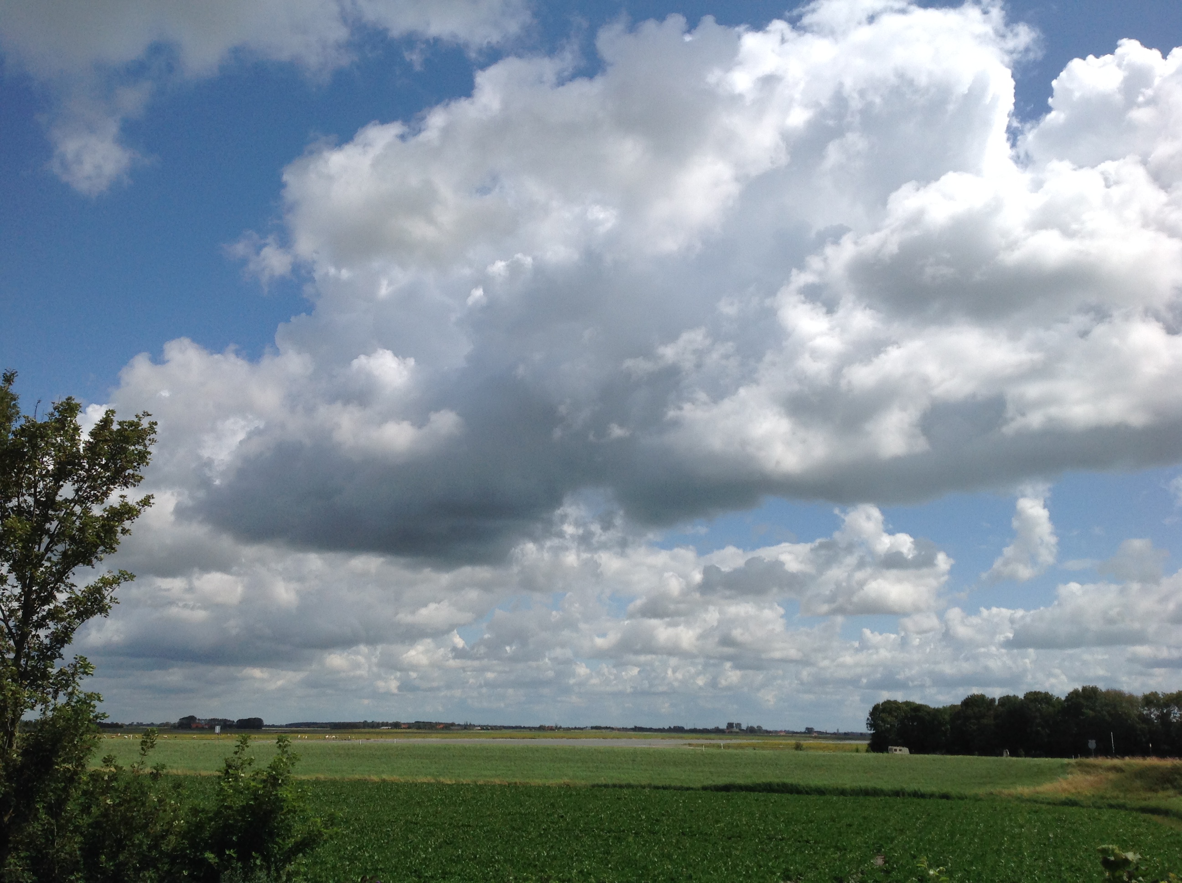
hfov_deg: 52.7
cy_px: 442
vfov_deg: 40.6
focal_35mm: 35
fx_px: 1193
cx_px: 591
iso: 50
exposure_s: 1/4329
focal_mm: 4.28
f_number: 2.4
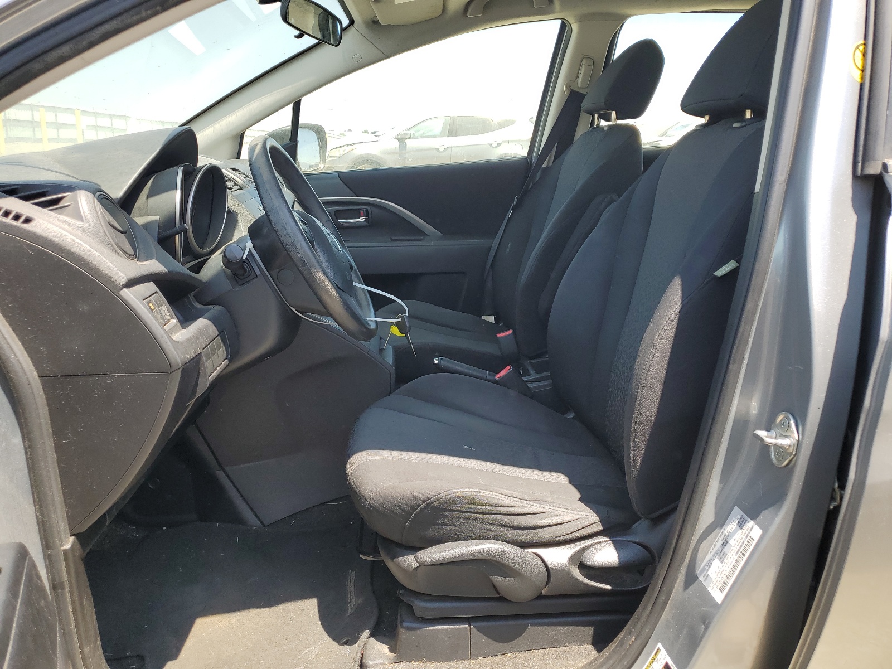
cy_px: 334
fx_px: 670
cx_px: 446
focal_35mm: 26
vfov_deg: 53.1
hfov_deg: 67.3
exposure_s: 1/556
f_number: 1.5
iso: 50
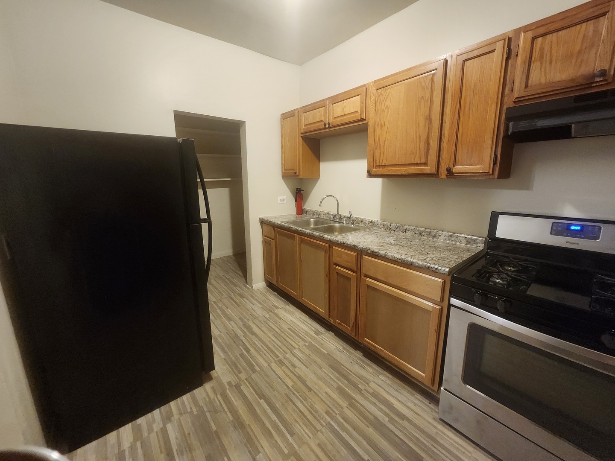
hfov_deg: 106.2
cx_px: 308
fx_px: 231
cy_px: 230
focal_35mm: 13
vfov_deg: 89.9
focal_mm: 1.74
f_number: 2.2
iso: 640
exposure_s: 1/30
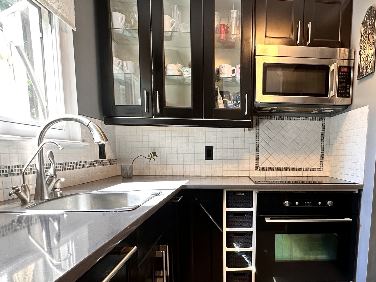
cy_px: 187
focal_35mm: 25
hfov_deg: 67.6
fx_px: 272
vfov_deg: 53.8
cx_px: 249
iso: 160
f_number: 2.2
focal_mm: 2.22
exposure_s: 1/60
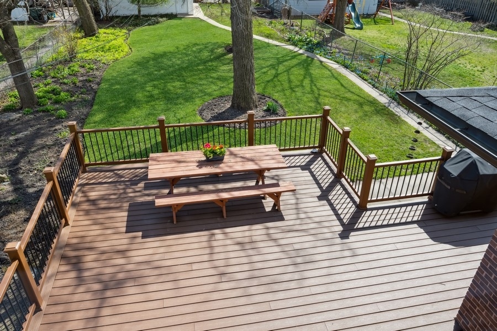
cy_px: 166
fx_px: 345
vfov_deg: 51.3
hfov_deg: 71.5
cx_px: 248
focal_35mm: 25
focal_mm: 25
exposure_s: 1/180
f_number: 9.5
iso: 200
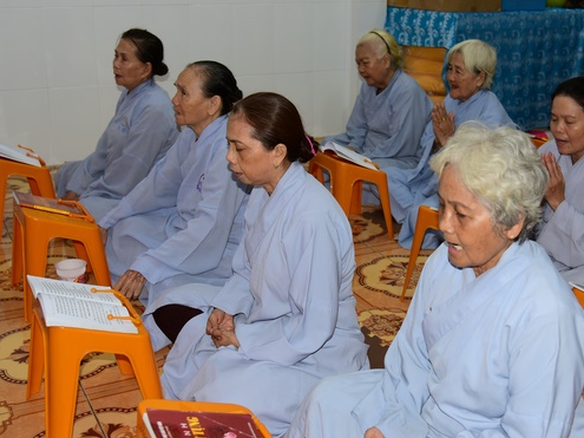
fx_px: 810
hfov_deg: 39.4
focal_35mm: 48
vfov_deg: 30.2
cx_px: 367
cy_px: 192
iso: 320
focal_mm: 38
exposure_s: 1/60
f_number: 4
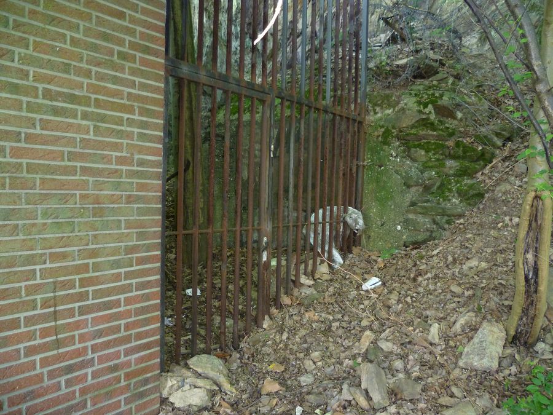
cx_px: 276
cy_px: 208
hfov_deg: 63.4
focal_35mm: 28
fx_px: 447
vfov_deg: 49.7
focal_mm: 5
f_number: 2.8
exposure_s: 1/30
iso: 250
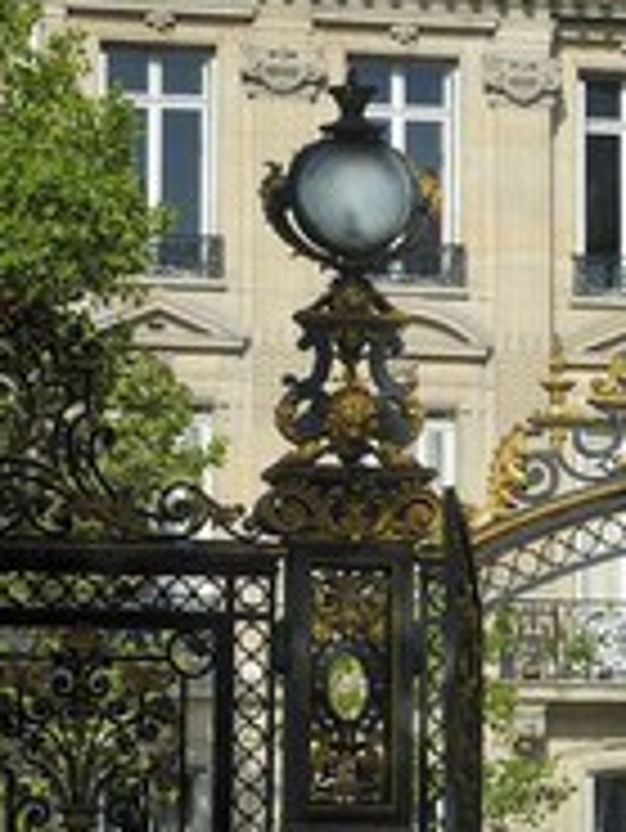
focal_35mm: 244
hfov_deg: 6.1
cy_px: 463
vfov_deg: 8.1
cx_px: 779
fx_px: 5877
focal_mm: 112
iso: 200
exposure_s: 1/200
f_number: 11
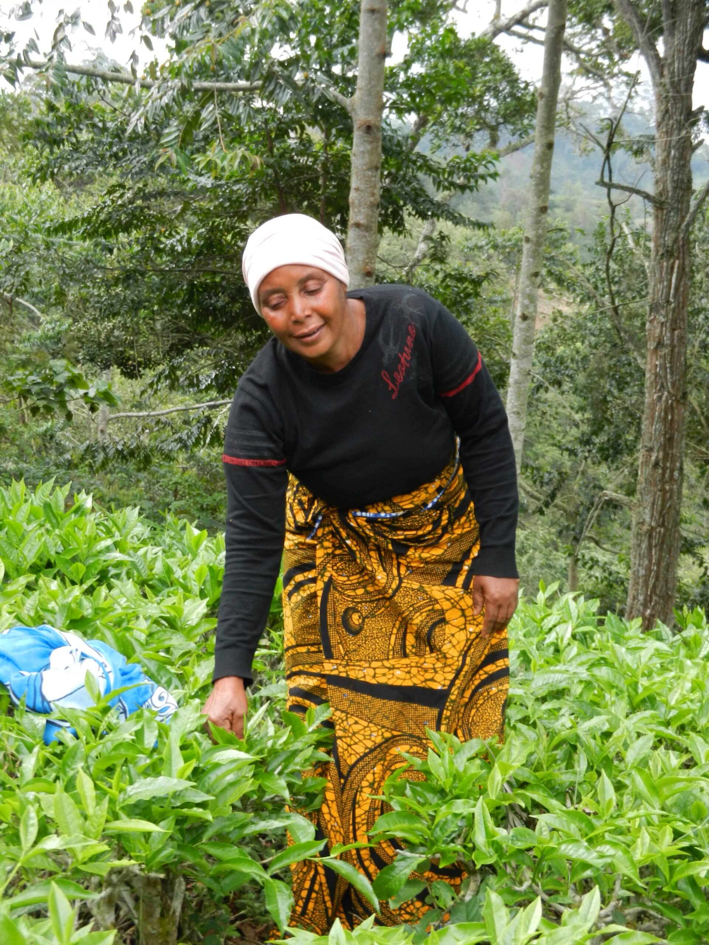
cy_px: 472
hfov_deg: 21.6
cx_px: 354
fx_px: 1857
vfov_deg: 28.6
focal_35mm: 68
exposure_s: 1/100
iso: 160
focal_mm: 12.3
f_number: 4.6
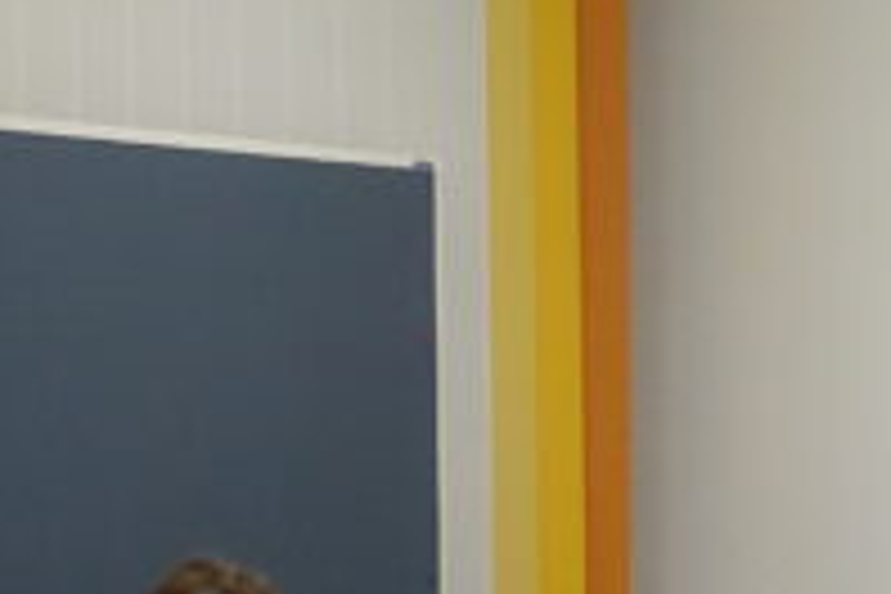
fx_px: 4133
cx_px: 644
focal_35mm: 167
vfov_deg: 8.1
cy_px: 810
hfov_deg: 12.3
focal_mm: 15.94
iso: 1600
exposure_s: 1/250
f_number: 4
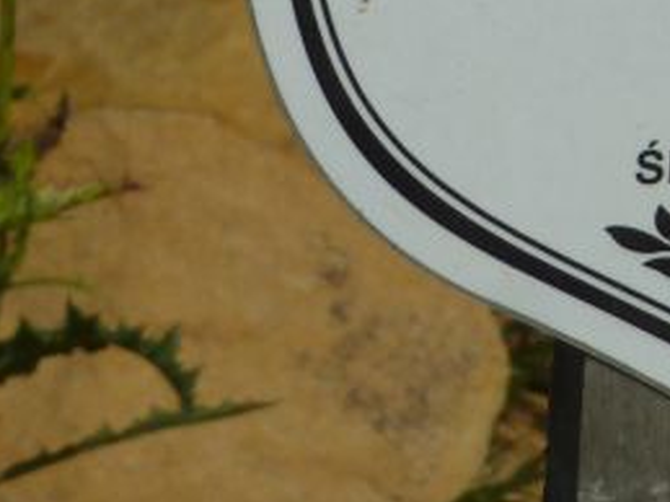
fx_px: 14471
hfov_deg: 2.6
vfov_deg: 2.0
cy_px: -243
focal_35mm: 748
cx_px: 843
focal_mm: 39.7
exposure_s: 1/800
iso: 80
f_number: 6.3
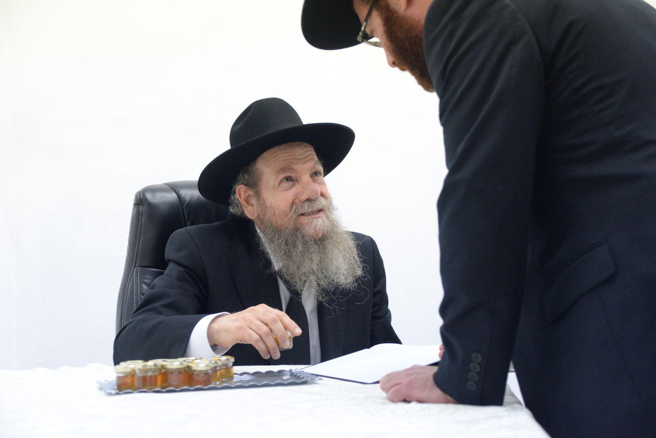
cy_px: 219
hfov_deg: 31.0
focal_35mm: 65
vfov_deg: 20.9
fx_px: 1185
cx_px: 328
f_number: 4.8
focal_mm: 65
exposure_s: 1/250
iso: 5000
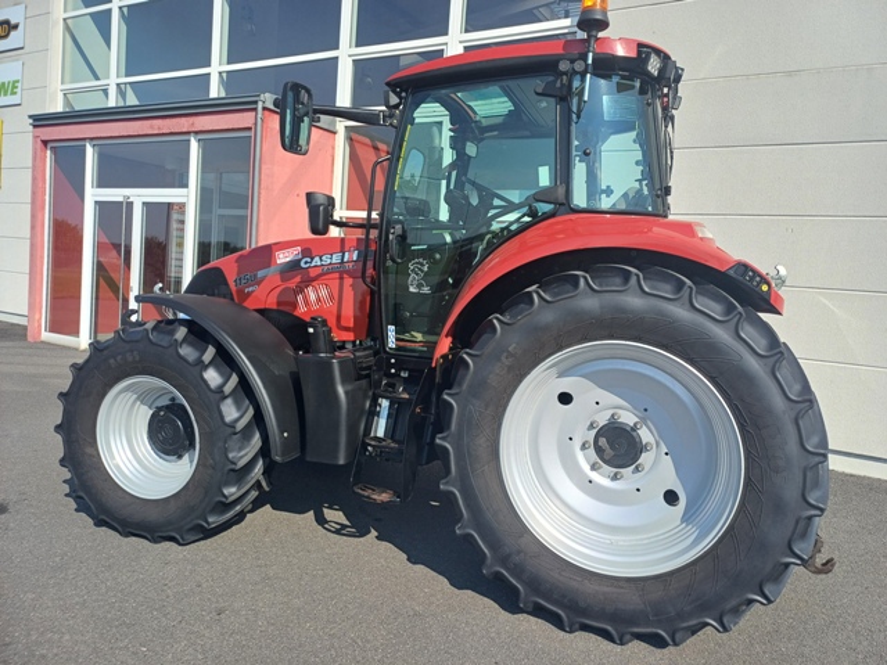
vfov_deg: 54.9
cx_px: 444
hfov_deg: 69.4
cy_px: 332
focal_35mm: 25
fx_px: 641
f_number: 1.8
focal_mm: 4.65
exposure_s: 1/962
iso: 50
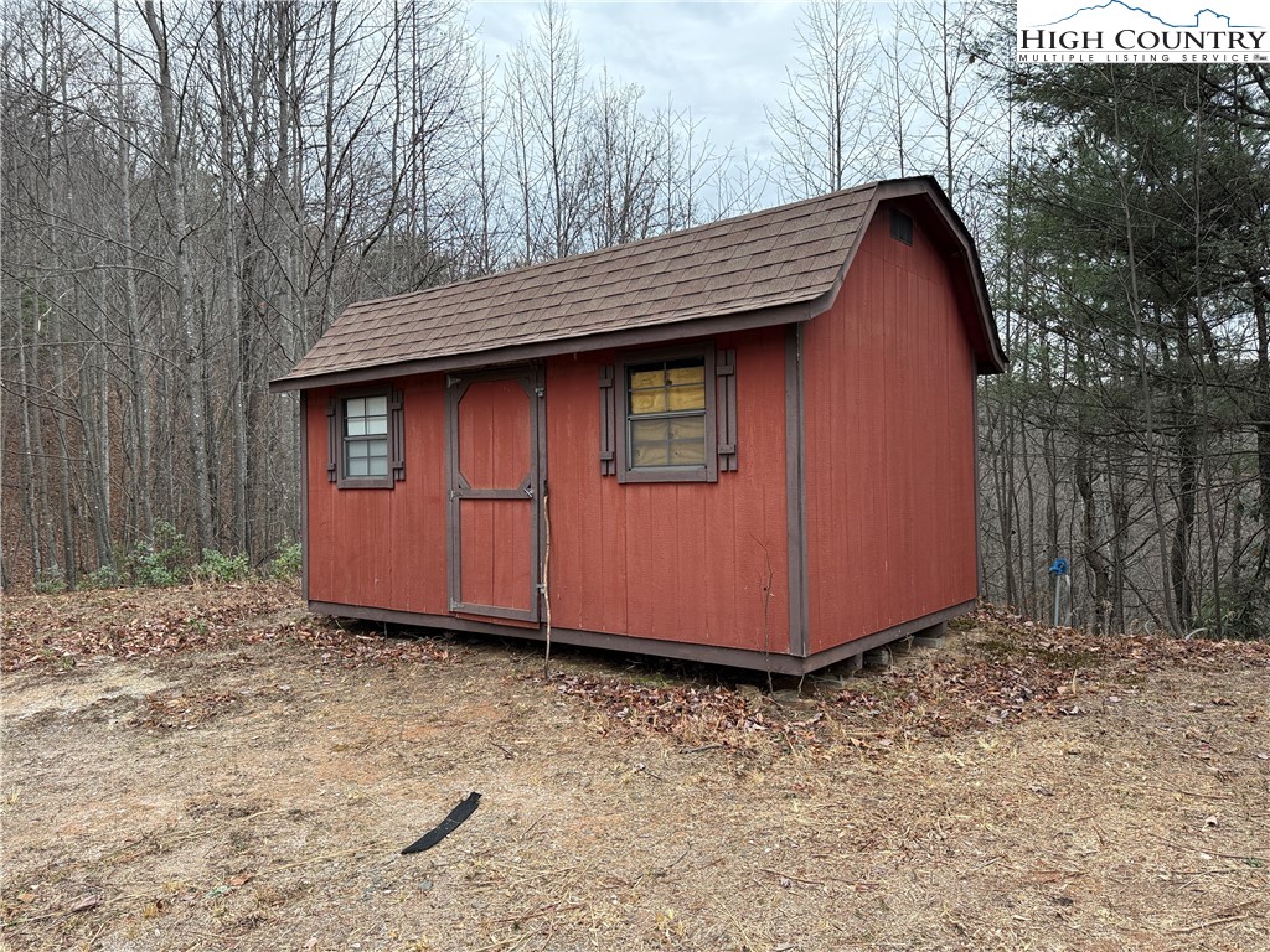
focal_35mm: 24
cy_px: 476
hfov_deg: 71.6
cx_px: 635
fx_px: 881
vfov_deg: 56.8
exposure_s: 1/567
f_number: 1.78
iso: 100
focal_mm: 6.76
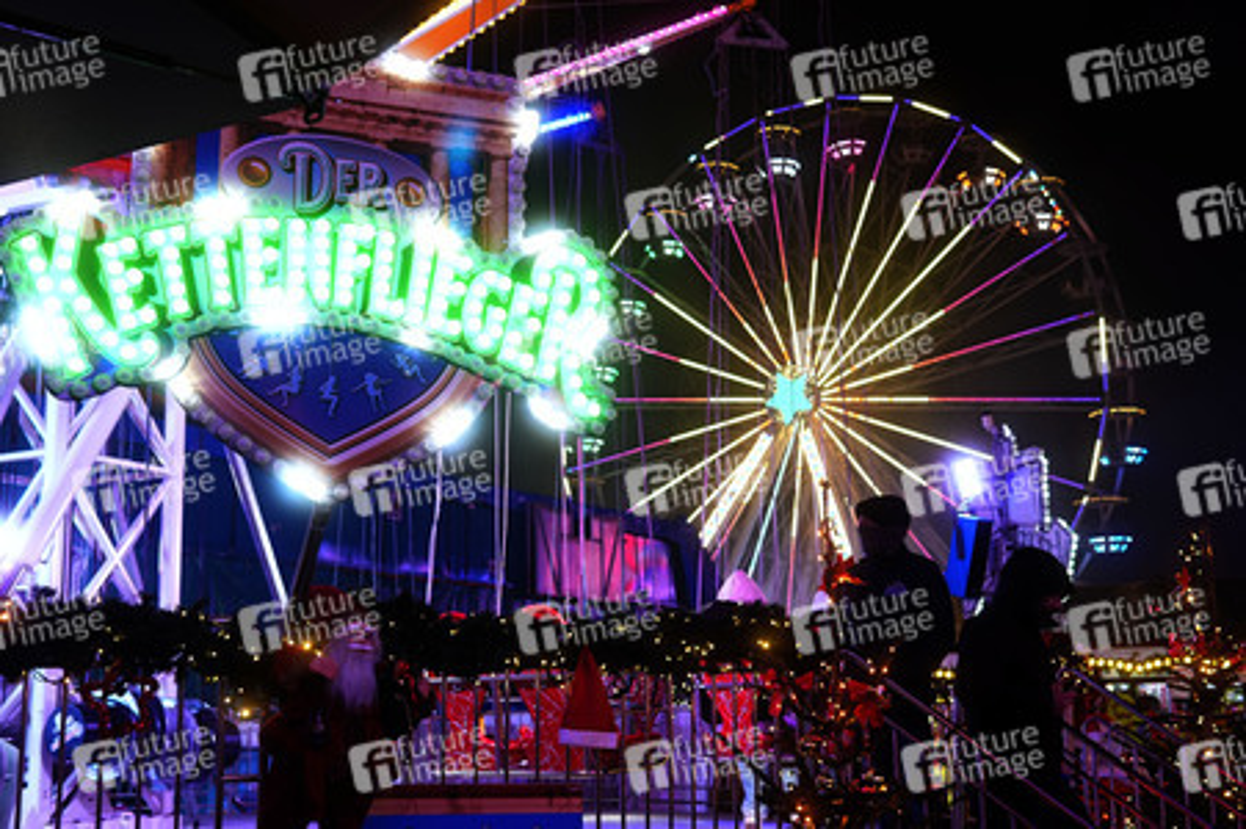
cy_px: 414
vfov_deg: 29.8
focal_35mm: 45
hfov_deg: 43.6
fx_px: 1556
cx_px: 623
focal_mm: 30
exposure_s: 1/80
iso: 640
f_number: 3.2
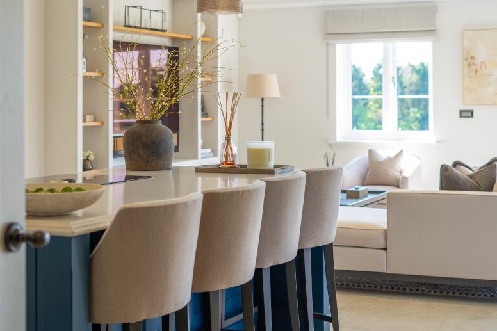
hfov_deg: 30.5
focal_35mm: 66
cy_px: 113
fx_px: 911
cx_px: 243
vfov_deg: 20.5
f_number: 3.2
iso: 100
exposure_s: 1/40
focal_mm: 50
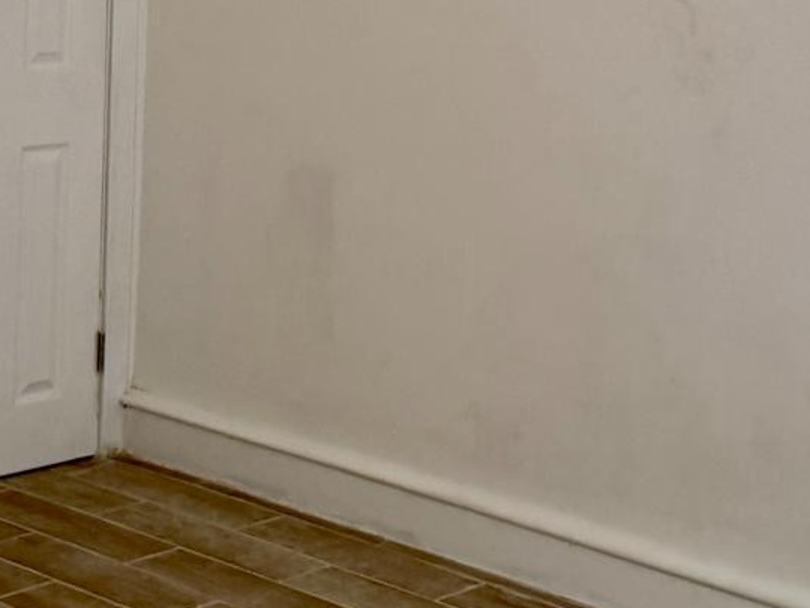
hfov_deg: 21.5
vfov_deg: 15.5
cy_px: -155
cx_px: 327
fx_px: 2129
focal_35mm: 91
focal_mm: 6.76
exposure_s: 1/120
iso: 200
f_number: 1.78
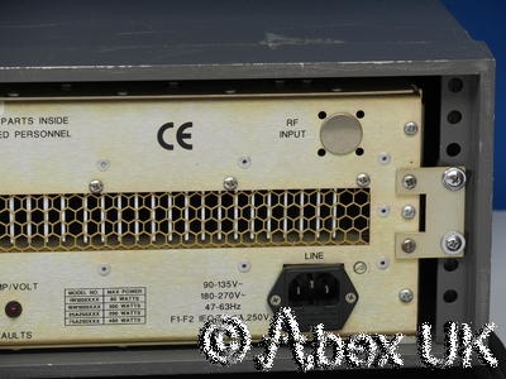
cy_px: 190
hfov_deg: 9.1
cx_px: 253
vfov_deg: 6.8
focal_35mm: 218
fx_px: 3187
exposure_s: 1/20
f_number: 9
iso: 400
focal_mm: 109
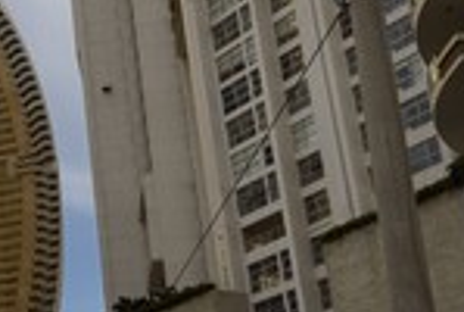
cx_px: -146
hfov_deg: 20.5
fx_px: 1162
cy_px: 156
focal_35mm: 90
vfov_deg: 15.3
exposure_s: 1/500
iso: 400
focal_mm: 32
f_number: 5
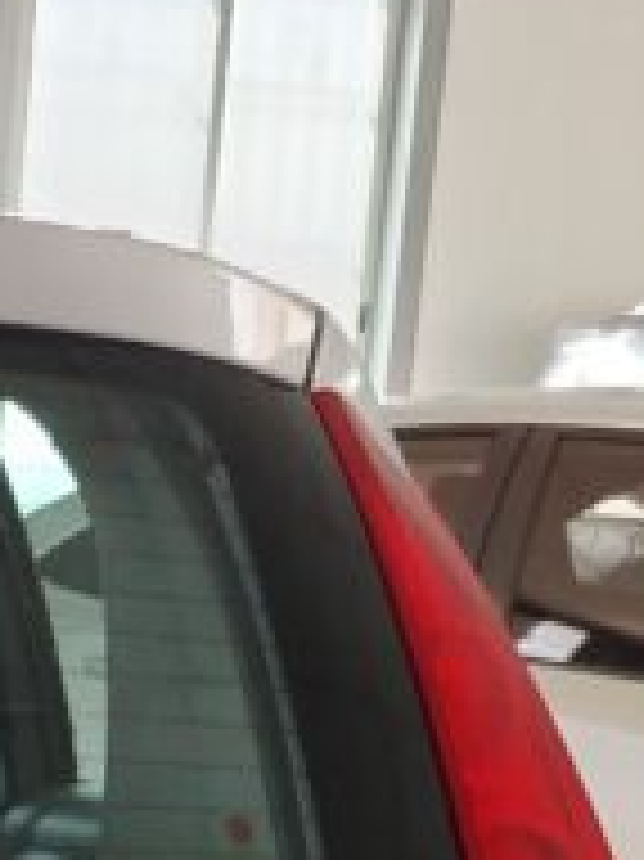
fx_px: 3203
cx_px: -734
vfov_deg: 14.1
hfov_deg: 10.4
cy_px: 1378
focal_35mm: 129
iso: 403
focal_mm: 5.25
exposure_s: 1/100
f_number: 1.75
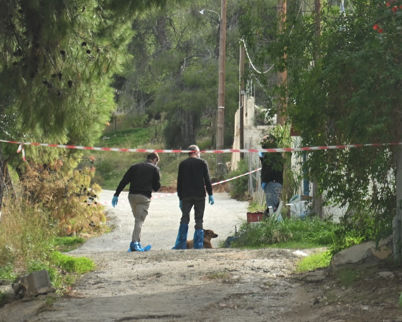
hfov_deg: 16.2
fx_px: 1416
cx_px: 182
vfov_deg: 13.0
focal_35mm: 119
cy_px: 161
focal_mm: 70
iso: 320
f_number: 4
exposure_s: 1/1600
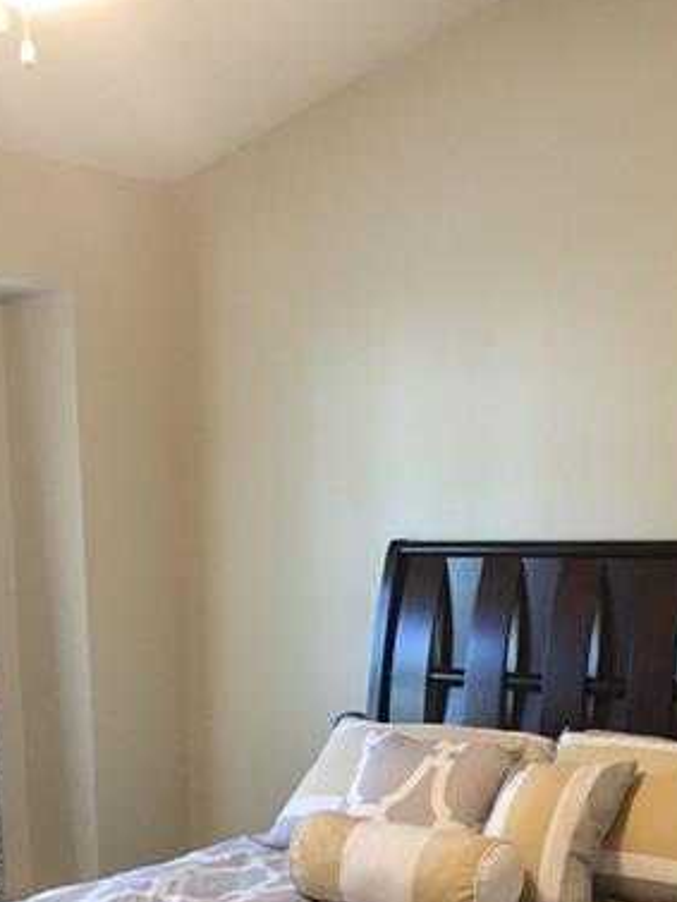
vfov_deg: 31.1
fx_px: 1538
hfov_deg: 24.8
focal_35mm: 59
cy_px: 825
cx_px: 289
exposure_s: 1/30
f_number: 2.2
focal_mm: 4.15
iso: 100
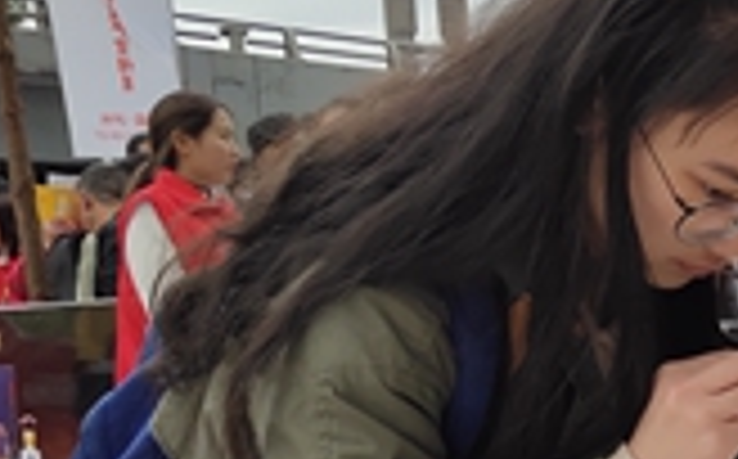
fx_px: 1888
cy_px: 443
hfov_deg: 20.2
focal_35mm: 94
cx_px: 972
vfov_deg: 13.7
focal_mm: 4.27
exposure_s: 1/1104
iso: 50
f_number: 1.8
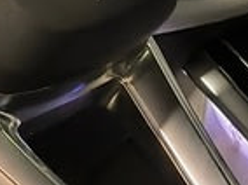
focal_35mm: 318
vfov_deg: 4.6
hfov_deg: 6.2
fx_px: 2274
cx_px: 12
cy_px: -34
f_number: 1.9
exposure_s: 1/33.3
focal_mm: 7.1
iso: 1600
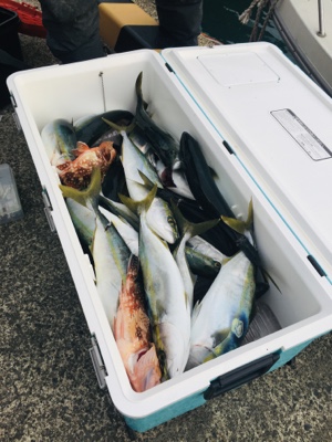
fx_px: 371
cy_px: 221
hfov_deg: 48.2
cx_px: 166
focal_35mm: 29
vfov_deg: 61.7
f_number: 2.2
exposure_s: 1/460
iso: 25
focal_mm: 4.15
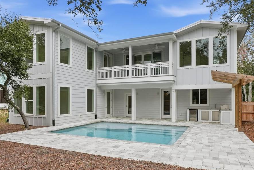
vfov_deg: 54.8
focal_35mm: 23
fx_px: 162
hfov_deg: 75.8
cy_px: 101
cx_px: 142
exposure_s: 1/6400
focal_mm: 16
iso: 1250
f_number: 8
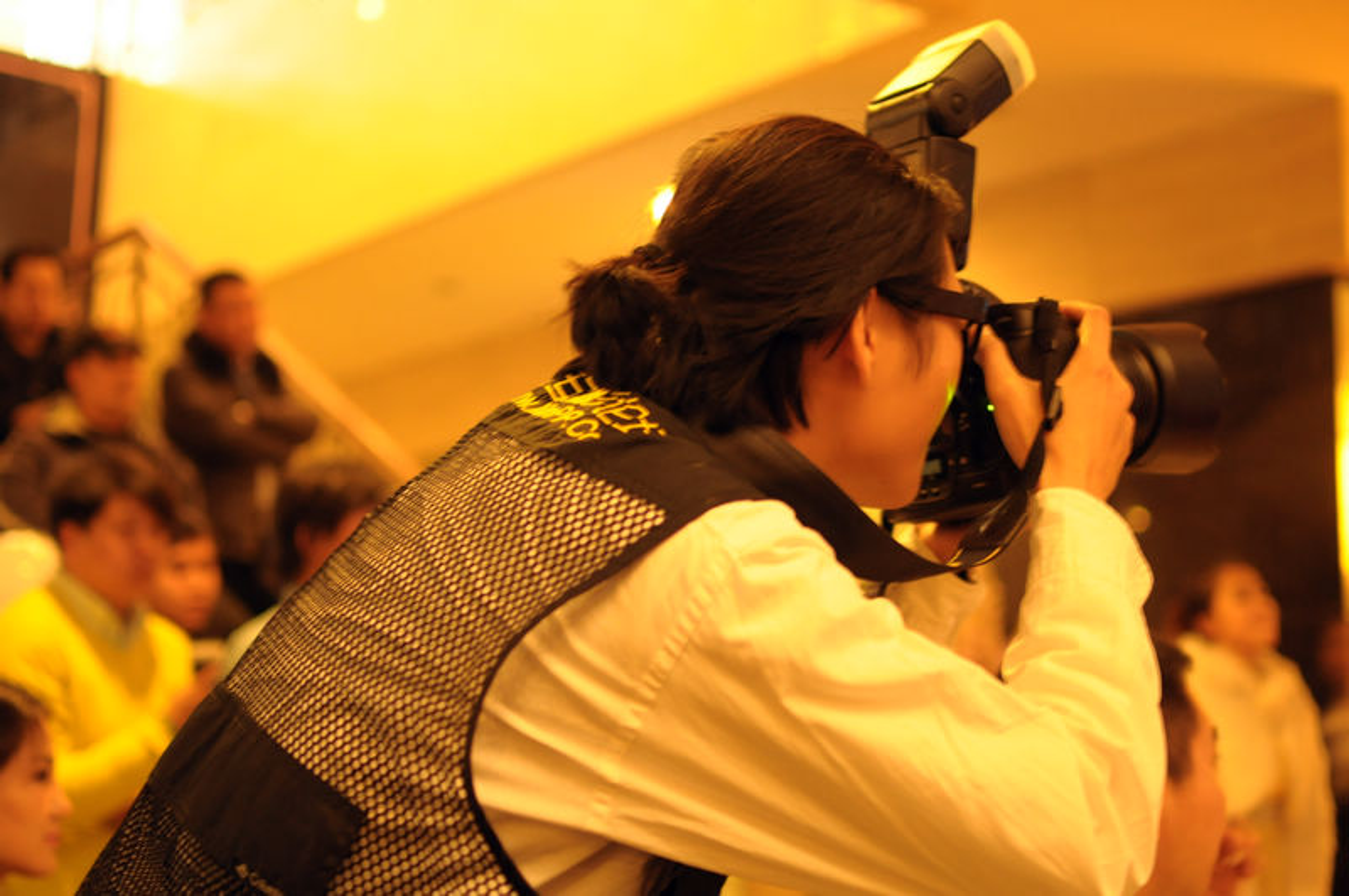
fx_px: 1964
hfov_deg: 37.9
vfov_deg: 25.7
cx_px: 674
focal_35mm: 52
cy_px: 448
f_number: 2
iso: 800
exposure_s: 1/4
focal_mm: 35
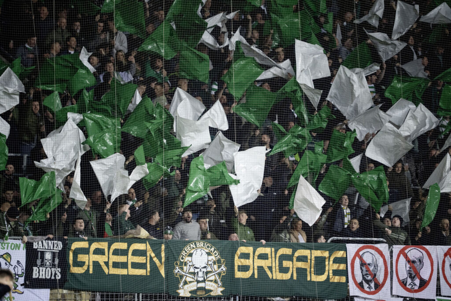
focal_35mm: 400
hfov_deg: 5.2
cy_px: 150
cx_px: 226
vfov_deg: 3.4
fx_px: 5011
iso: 2500
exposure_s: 1/800
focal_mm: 400
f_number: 2.8
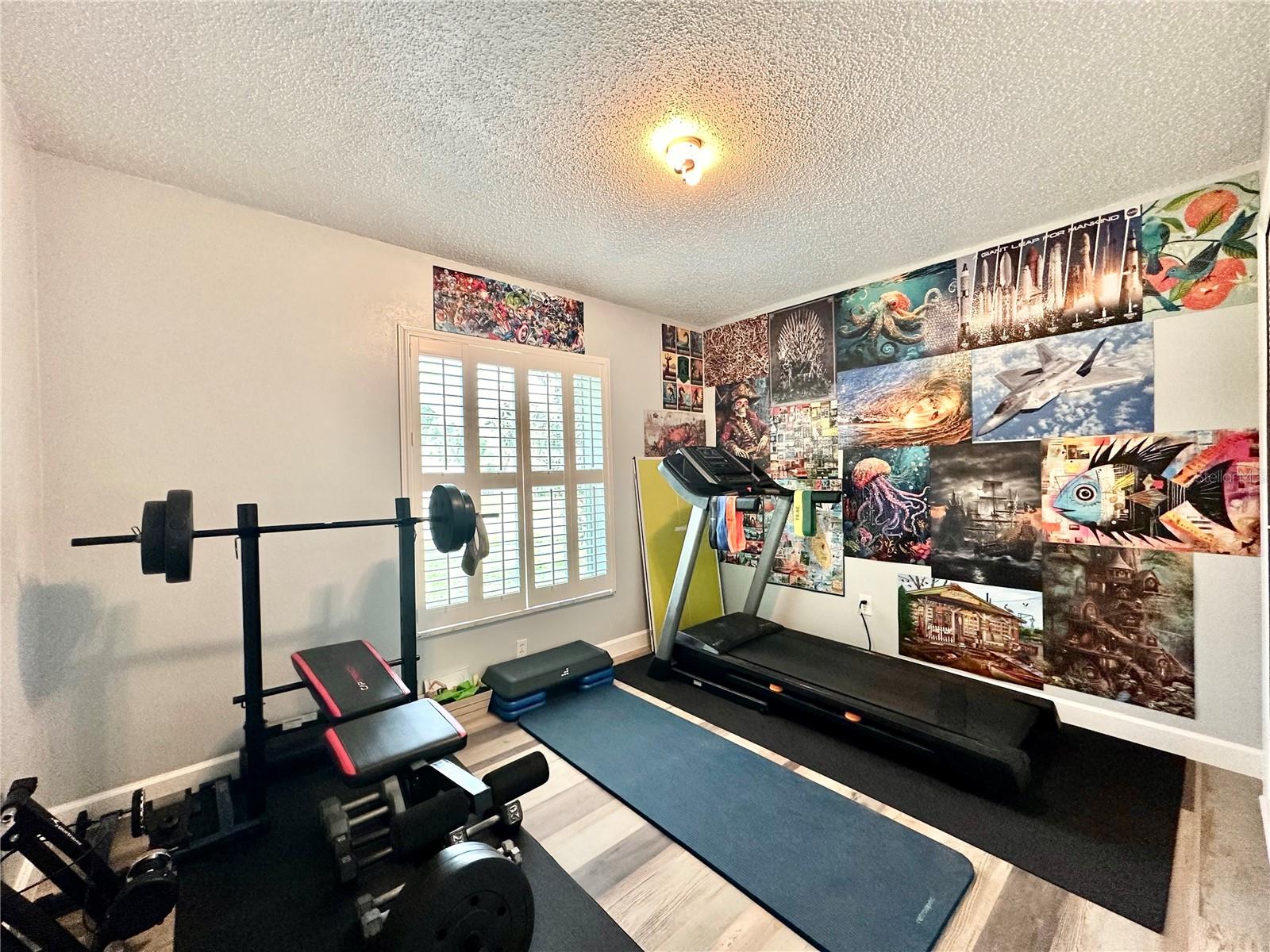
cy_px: 476
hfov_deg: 102.1
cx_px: 635
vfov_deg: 85.7
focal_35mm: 14
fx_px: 514
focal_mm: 2.22
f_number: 2.2
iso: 320
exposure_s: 1/120
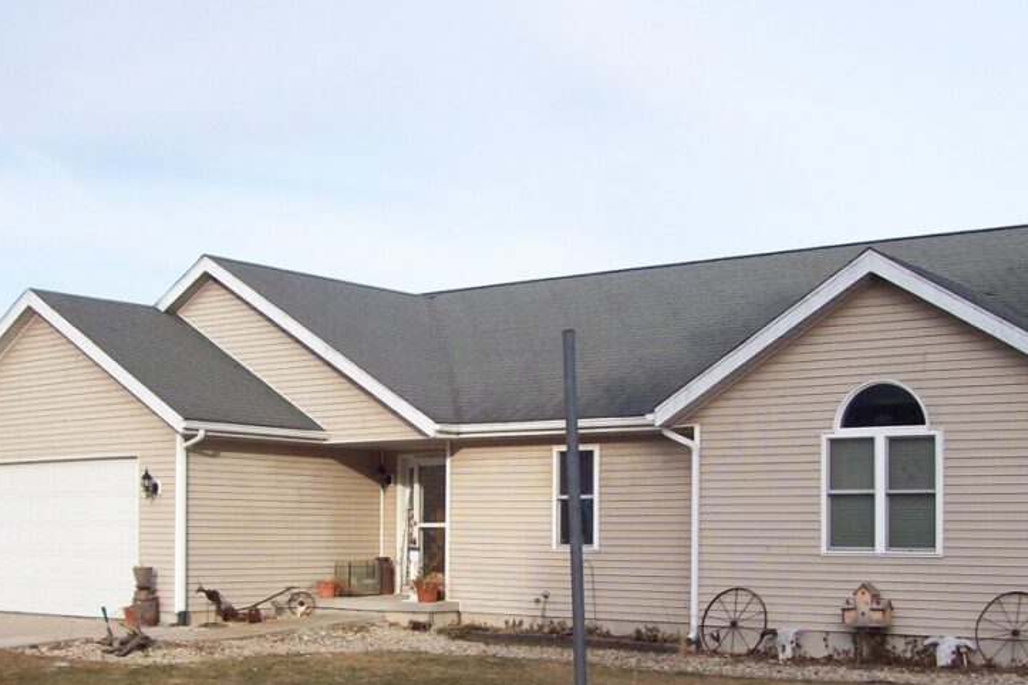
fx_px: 1513
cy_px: 451
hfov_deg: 37.5
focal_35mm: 53
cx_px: 539
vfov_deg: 25.4
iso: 80
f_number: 2.7
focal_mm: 6
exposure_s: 1/818
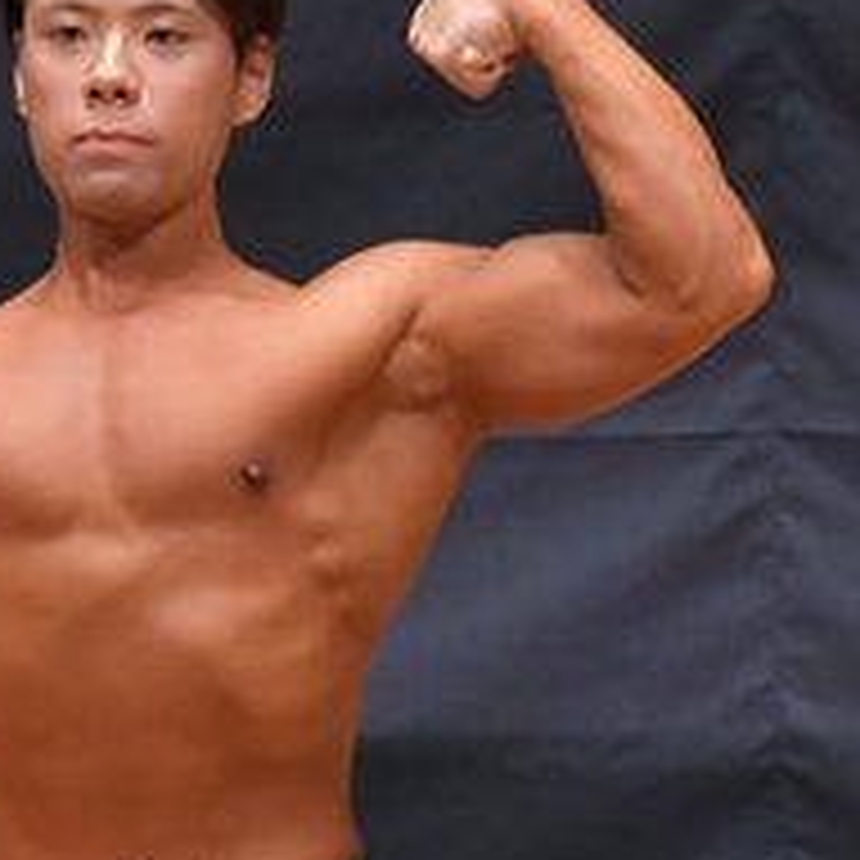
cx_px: 169
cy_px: 680
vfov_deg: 1.4
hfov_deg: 1.4
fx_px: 36343
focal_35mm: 1293
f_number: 5.6
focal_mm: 250
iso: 6400
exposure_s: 1/400
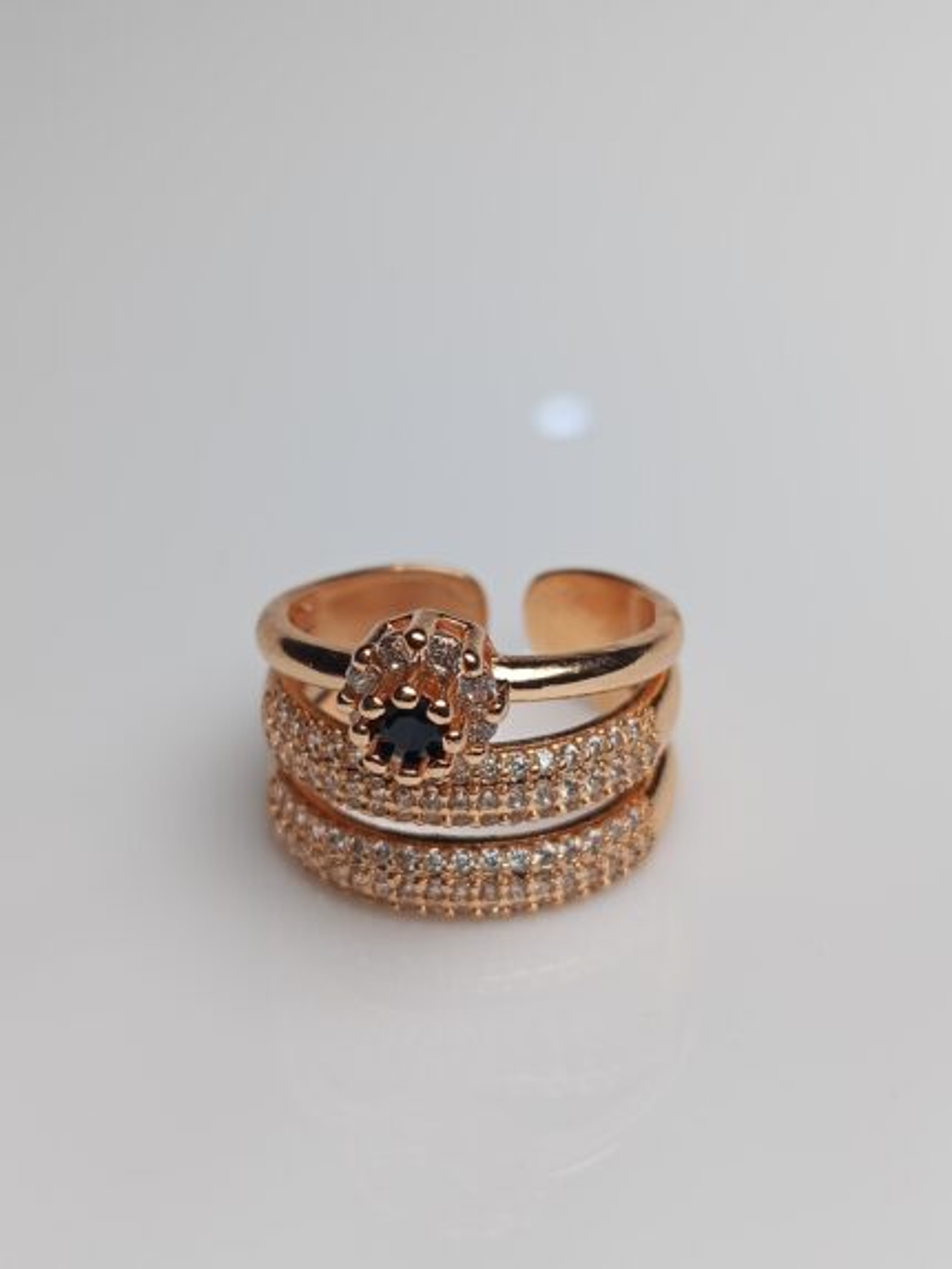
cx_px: 476
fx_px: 1540
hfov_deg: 34.4
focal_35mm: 42
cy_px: 634
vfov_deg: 44.8
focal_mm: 3.98
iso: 64
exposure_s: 1/358
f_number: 1.8
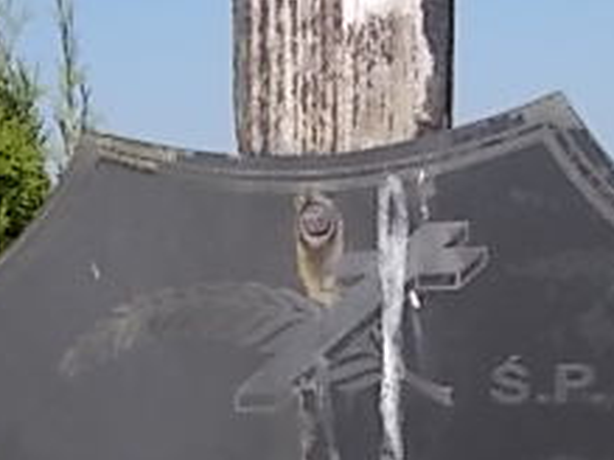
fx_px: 1347
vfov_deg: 17.9
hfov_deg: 25.6
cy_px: 623
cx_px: 230
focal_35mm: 76
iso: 80
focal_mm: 4.6
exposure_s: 1/160
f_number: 8
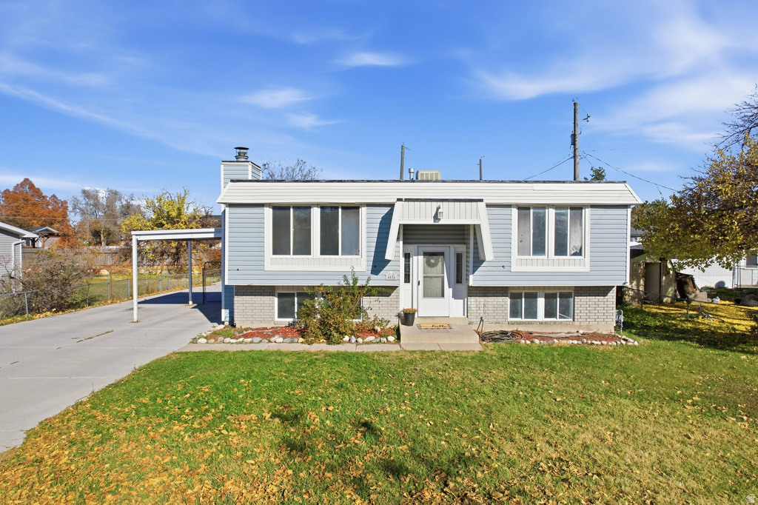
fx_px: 463
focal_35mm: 22
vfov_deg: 57.2
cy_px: 252
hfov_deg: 78.6
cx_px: 379
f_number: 2.8
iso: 160
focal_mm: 8.4
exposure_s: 1/6000
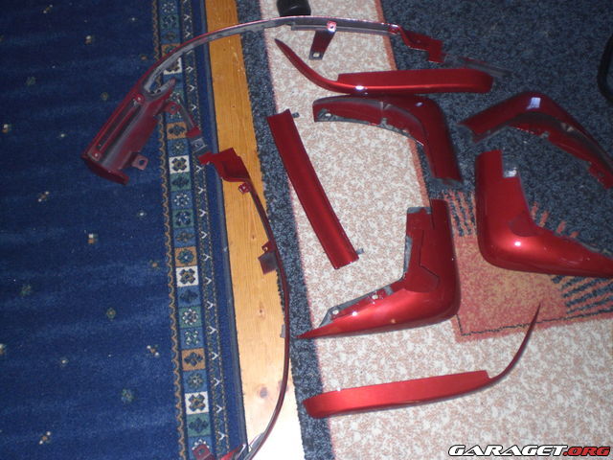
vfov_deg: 37.7
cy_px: 230
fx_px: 673
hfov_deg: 49.0
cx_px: 306
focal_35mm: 38
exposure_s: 1/60
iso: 200
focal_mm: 6.3
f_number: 3.1
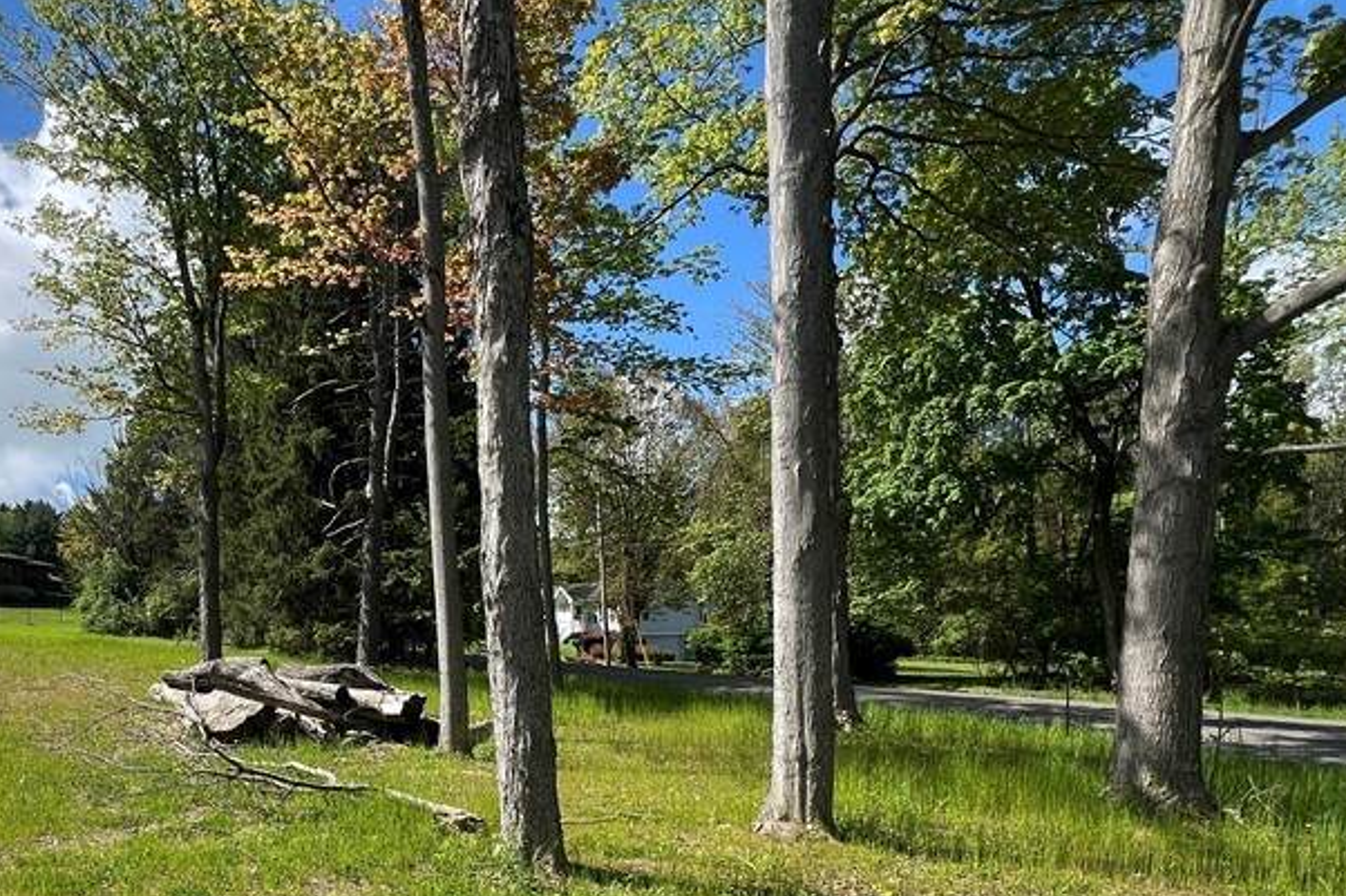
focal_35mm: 23
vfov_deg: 52.6
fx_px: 860
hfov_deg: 72.0
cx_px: 373
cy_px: 675
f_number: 1.8
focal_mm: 1.57
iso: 32
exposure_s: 1/1054
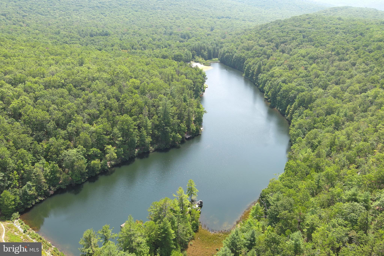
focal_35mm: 29
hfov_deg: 63.7
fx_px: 309
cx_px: 192
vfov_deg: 45.0
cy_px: 128
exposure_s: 1/405
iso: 100
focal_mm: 10.57
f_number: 2.8
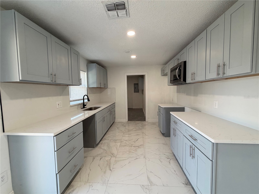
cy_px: 97
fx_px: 105
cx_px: 130
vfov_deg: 85.7
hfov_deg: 102.1
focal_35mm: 14
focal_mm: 2.22
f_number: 2.2
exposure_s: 1/120
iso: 125
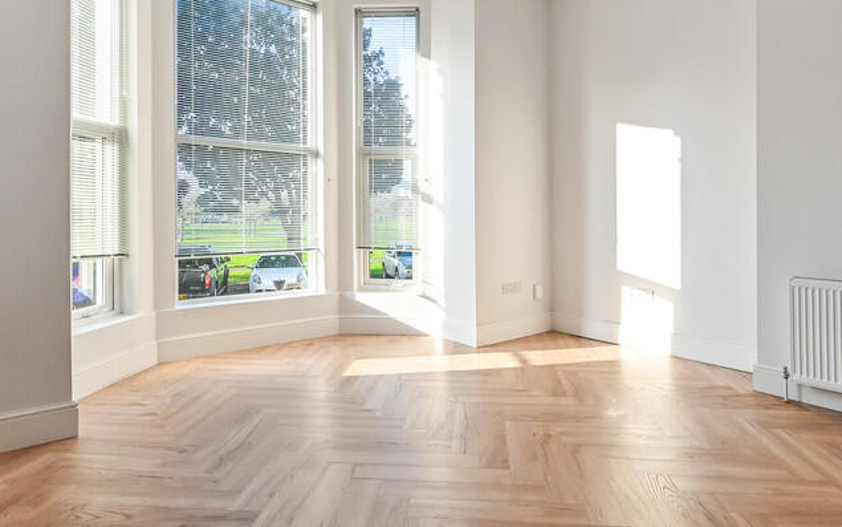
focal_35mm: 23
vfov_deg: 52.8
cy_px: 228
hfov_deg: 77.1
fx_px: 528
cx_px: 448
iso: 400
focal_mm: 14
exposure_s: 1/125
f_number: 9
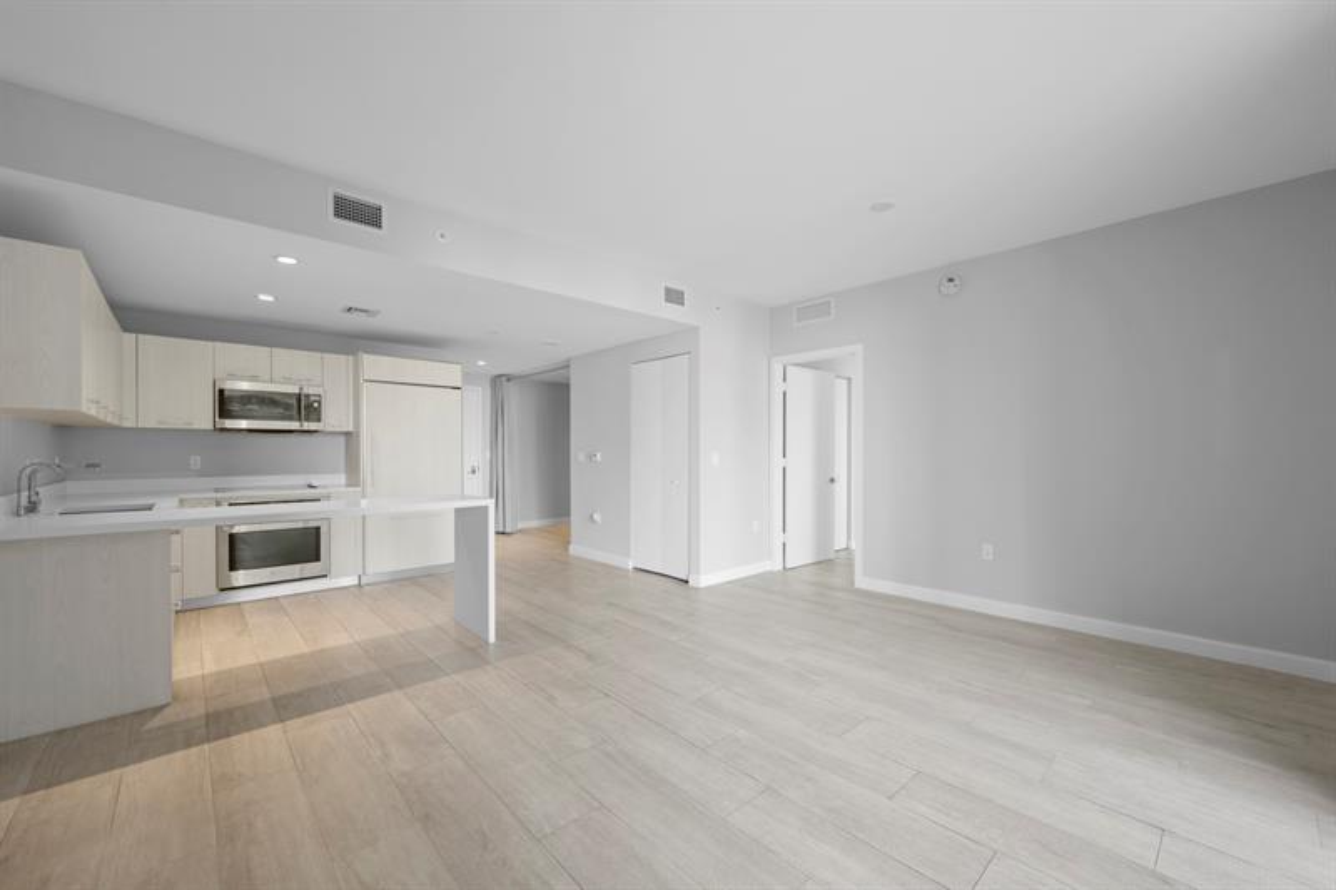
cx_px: 668
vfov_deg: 81.2
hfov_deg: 104.3
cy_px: 445
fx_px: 519
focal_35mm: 14
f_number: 9
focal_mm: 14
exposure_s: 1
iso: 125
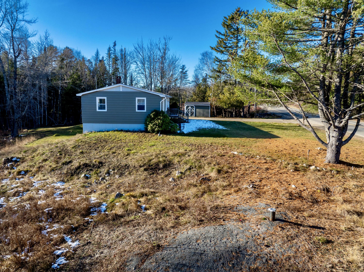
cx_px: 182
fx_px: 252
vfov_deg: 56.8
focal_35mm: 24
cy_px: 136
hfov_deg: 71.6
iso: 130
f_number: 2.8
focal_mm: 12.29
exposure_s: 1/200
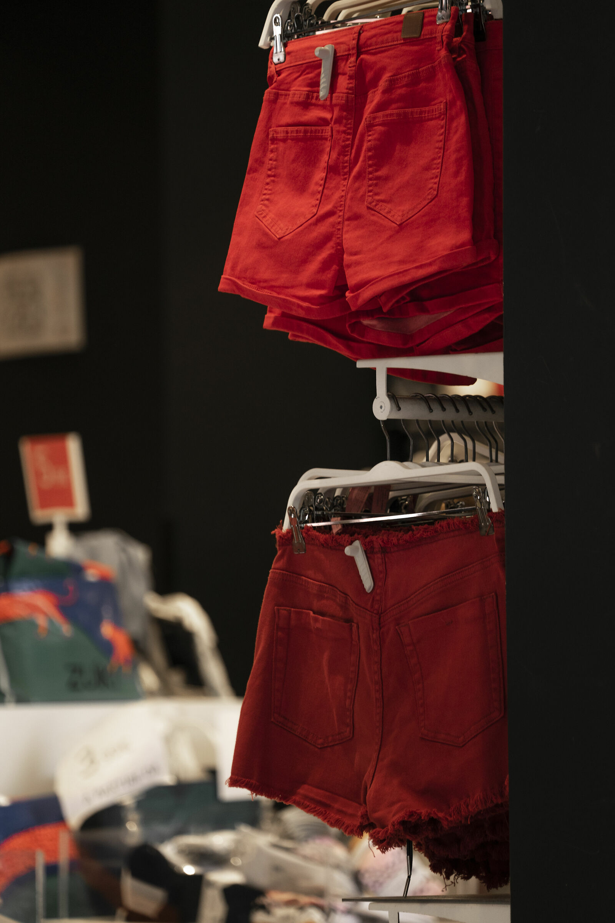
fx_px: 6124
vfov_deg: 8.6
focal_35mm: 239
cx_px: 308
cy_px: 462
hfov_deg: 5.7
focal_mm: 239
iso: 400
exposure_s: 1/100
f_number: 5.6
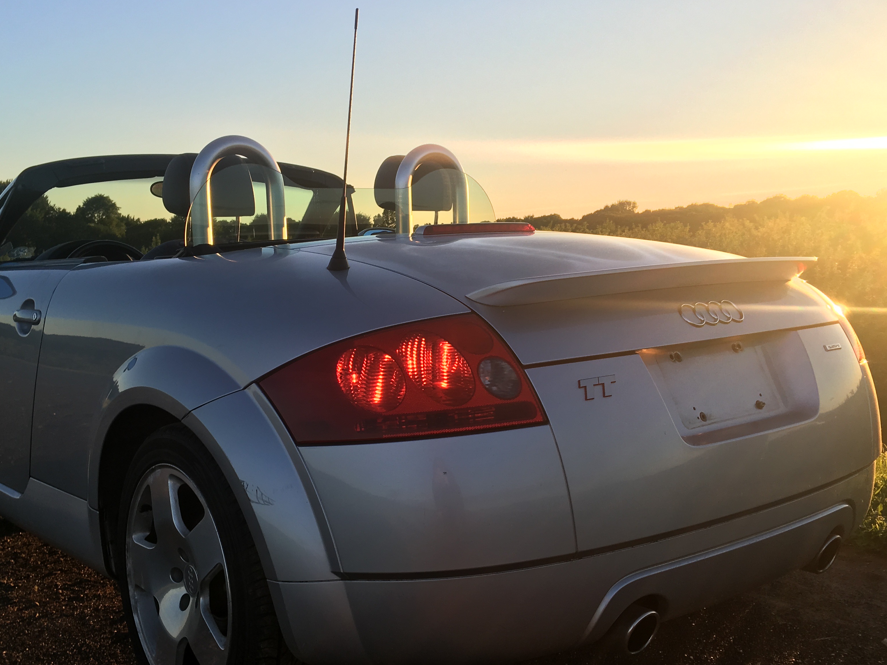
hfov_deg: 48.8
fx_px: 974
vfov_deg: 37.5
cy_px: 407
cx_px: 372
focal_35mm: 38
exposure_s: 1/475
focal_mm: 4.15
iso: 25
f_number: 2.2
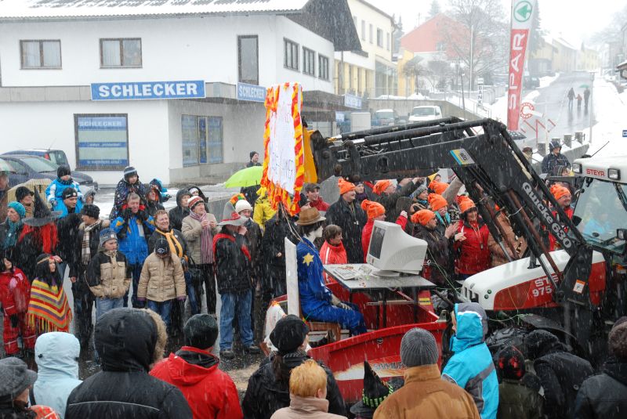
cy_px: 210
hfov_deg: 38.8
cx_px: 314
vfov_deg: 26.5
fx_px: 889
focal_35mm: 51
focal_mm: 34
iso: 250
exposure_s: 1/60
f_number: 8
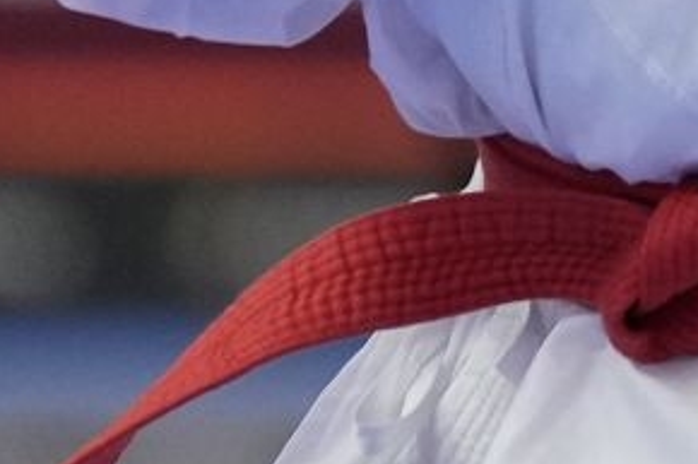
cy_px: -664
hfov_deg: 1.1
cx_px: 984
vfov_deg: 0.7
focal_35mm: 1862
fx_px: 36080
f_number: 2.8
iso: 2500
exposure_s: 1/1000
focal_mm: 200
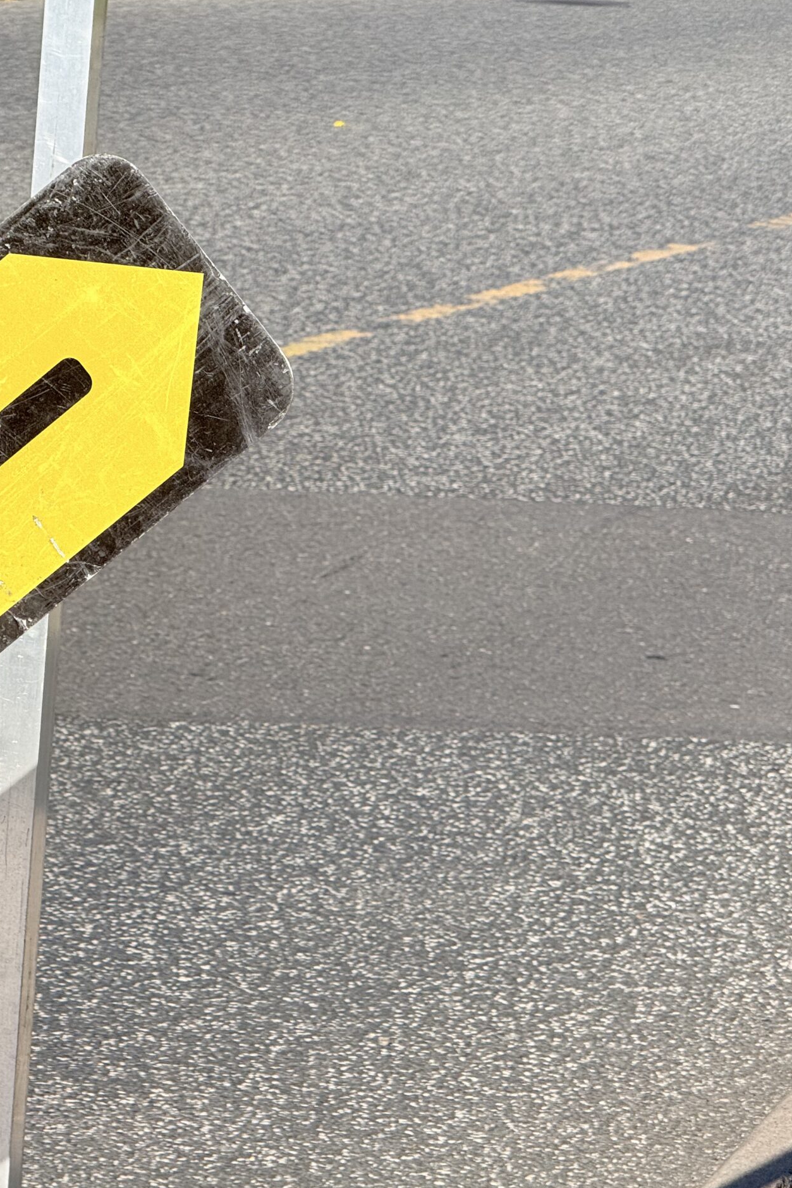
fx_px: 5609
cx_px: -14
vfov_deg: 12.1
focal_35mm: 170
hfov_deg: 8.0
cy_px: 585
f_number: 2.8
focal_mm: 15.66
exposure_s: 1/1689
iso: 50
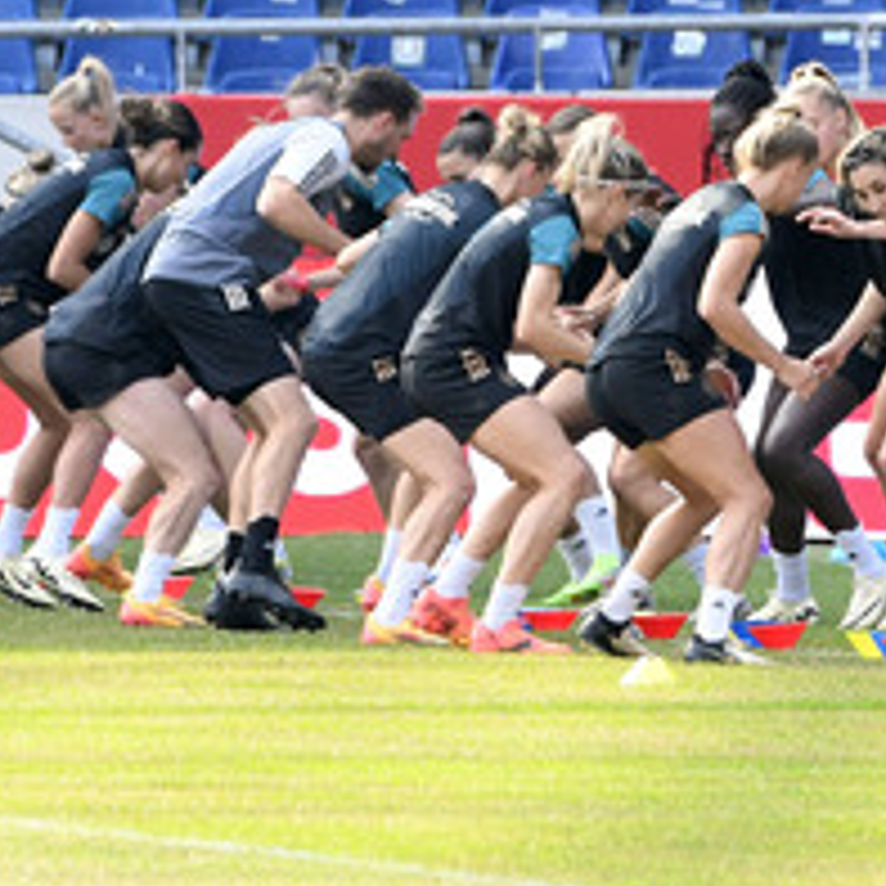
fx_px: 11236
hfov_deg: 4.5
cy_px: 364
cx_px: 412
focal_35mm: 388
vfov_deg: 4.5
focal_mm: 200
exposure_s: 1/400
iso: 800
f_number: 6.3
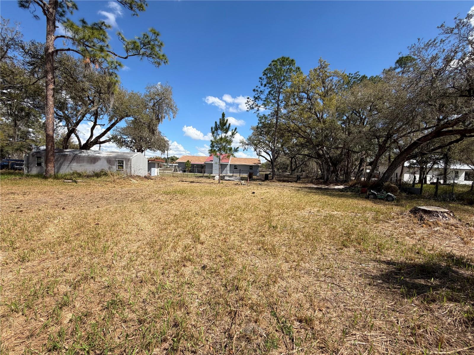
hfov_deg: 102.1
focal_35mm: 14
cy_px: 178
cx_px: 237
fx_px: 192
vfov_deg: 85.7
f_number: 2.2
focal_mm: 2.22
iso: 20
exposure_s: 1/770
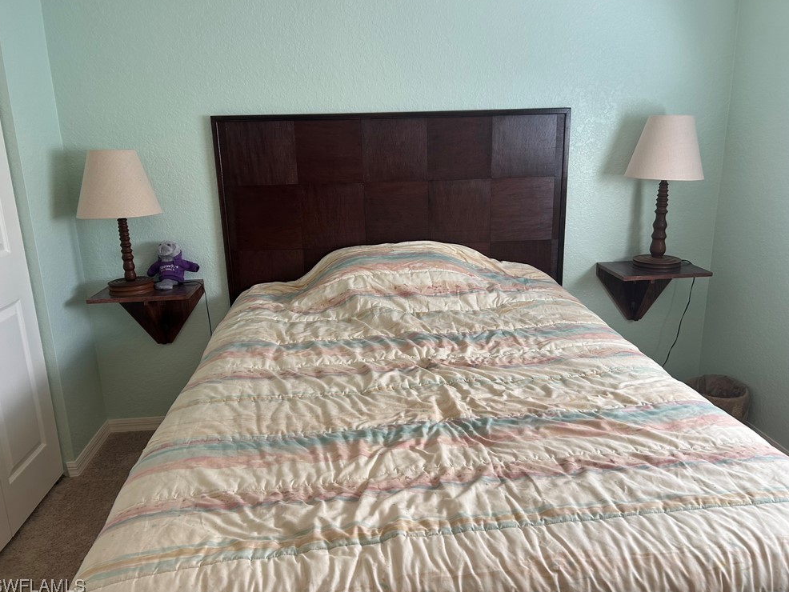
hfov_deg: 65.3
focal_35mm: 27
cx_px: 397
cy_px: 297
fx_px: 616
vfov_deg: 51.4
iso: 64
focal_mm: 5.7
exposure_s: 1/120
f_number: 1.5
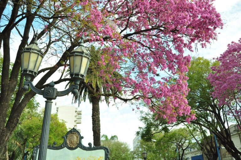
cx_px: 120
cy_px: 80
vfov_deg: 39.9
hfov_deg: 57.3
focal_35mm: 33
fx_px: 221
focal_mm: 22
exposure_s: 1/250
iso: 640
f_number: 10
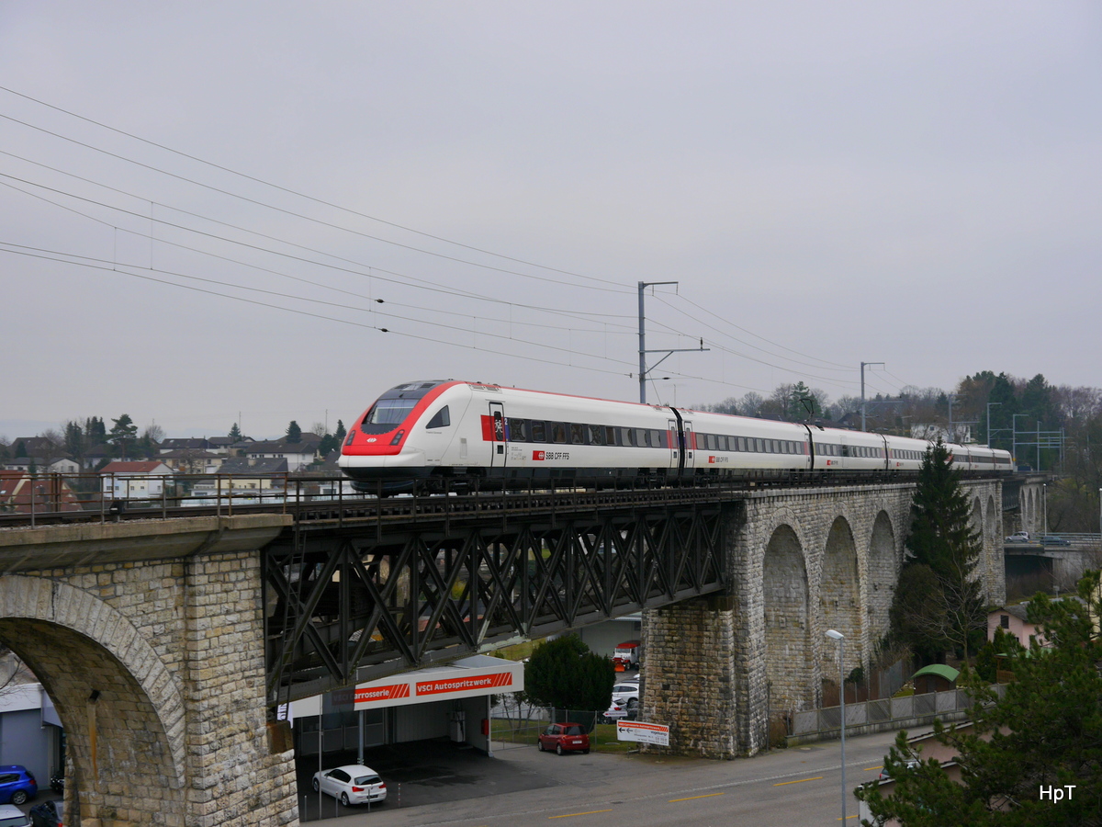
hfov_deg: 39.7
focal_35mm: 48
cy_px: 414
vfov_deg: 30.3
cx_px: 551
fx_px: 1528
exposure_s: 1/160
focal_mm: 24
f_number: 5
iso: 160
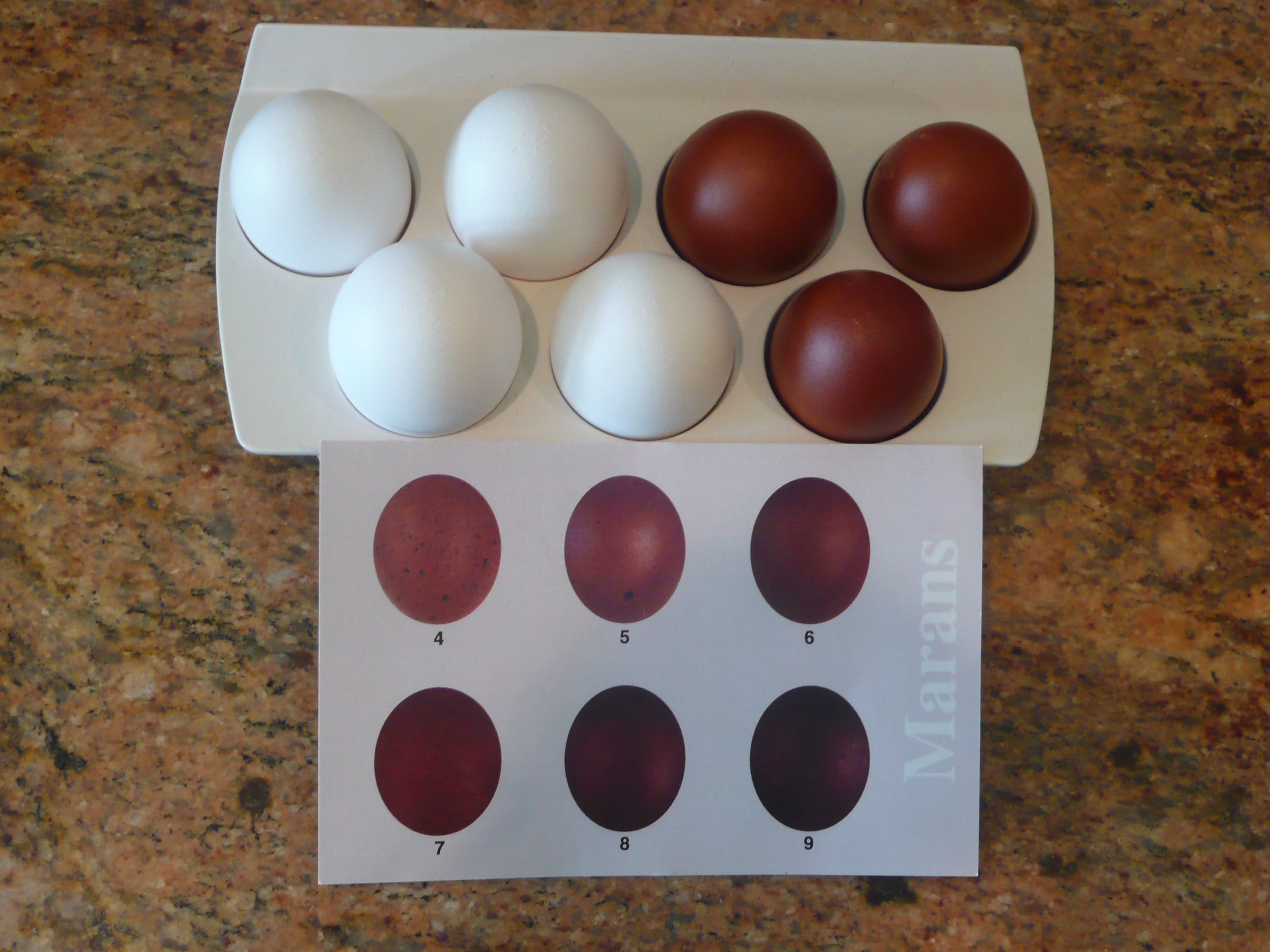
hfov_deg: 38.2
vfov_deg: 29.1
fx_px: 1834
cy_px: 476
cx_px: 635
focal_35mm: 50
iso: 200
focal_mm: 8.2
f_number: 4.2
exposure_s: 1/10
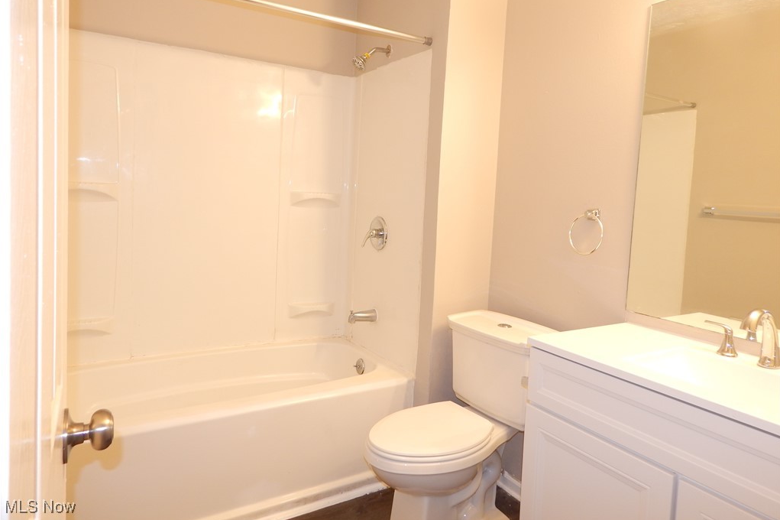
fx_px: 520
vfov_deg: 53.0
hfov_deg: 73.8
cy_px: 229
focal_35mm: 24
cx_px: 390
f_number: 3
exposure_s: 1/30
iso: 125
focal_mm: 4
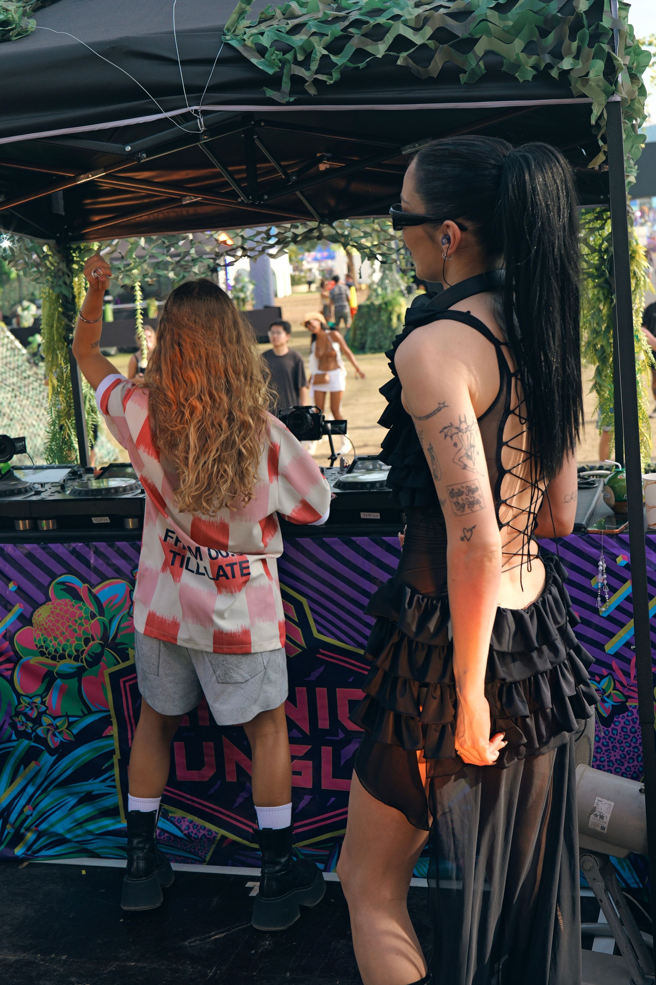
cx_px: 328
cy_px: 492
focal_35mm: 50
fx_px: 1367
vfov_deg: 39.6
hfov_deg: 27.0
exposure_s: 1/400
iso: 320
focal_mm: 50
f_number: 6.3
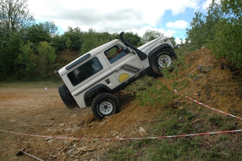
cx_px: 121
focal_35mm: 27
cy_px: 80
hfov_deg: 67.4
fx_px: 181
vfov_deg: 47.9
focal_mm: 18
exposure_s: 1/200
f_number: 7.1
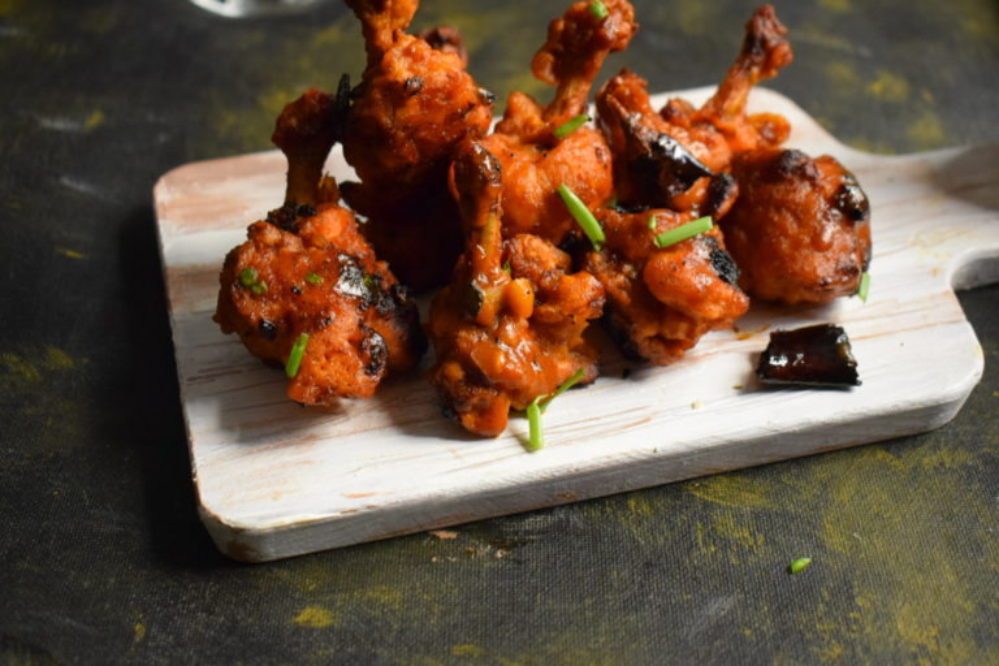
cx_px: 500
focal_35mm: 54
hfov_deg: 36.9
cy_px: 333
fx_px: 1498
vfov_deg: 25.1
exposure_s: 1/25
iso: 3200
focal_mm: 36
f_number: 4.8
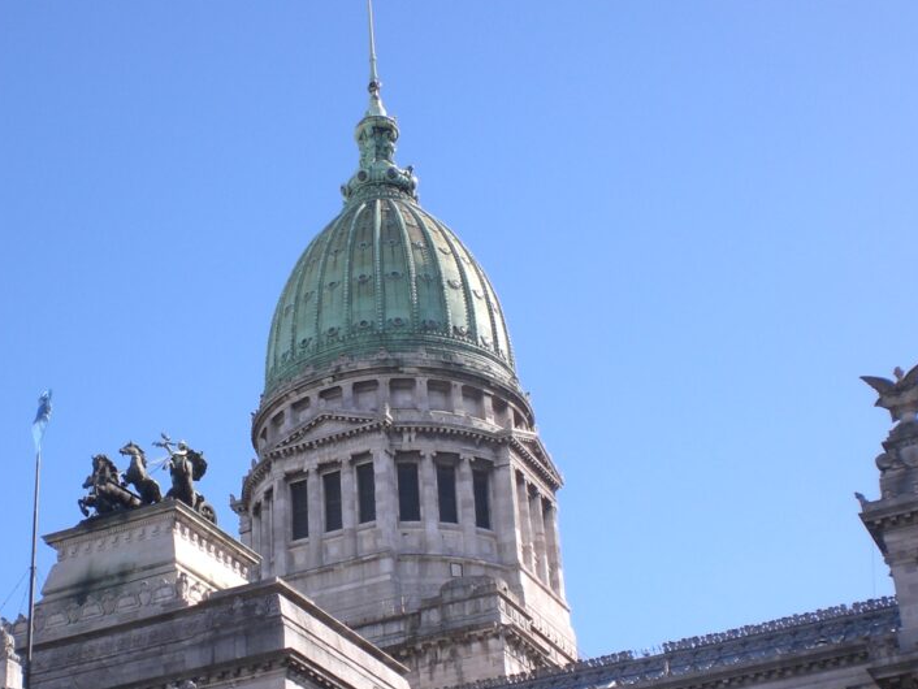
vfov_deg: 23.1
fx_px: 1671
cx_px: 267
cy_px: 499
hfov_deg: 30.4
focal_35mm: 63
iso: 50
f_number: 4.4
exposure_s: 1/320
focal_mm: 6.3
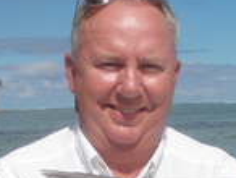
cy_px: 209
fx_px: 710
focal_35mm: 104
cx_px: 84
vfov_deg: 13.9
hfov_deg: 18.8
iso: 80
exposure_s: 1/800
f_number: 6.3
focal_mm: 6.7
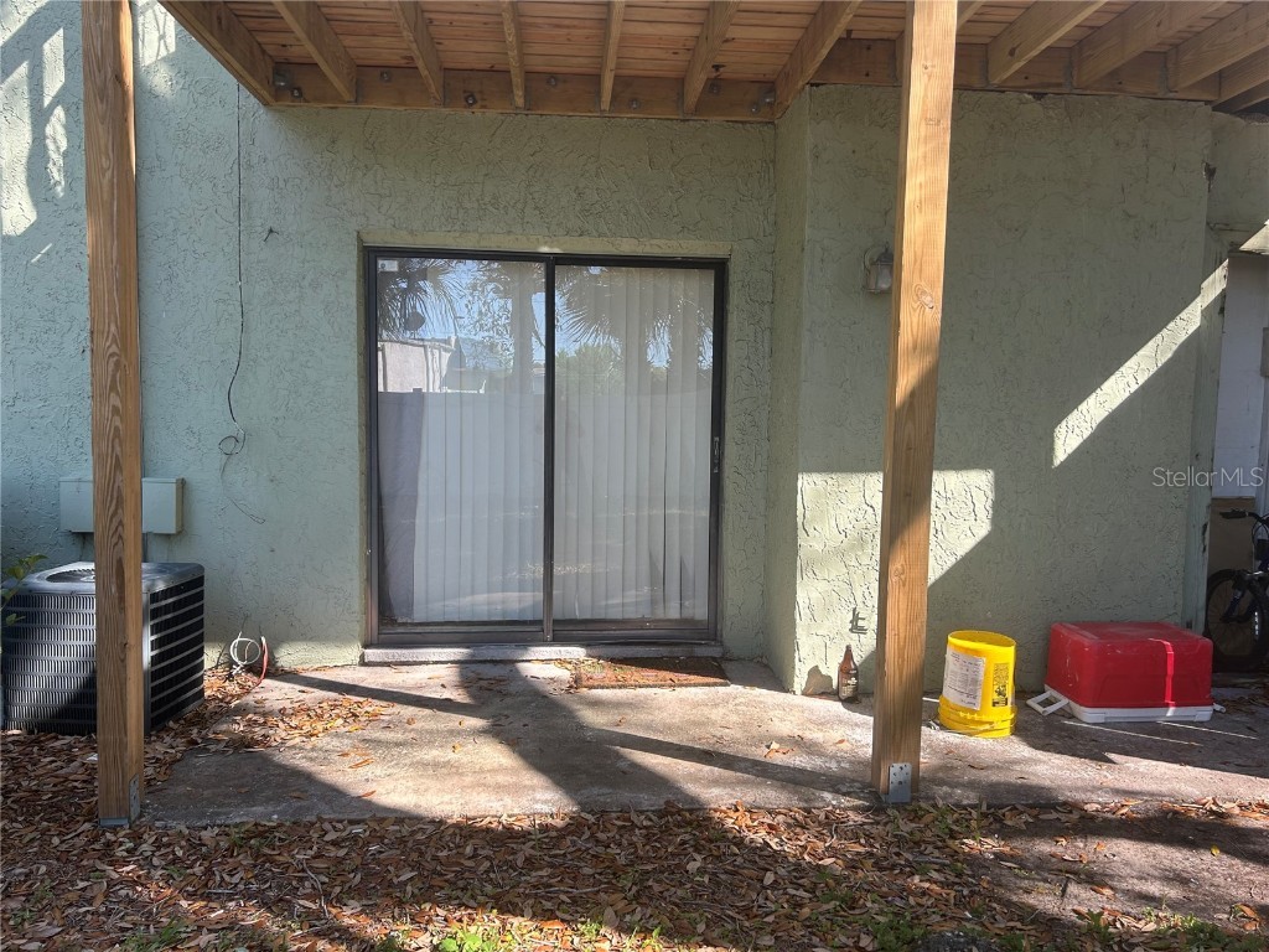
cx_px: 634
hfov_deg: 67.3
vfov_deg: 53.1
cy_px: 476
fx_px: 953
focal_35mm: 26
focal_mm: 5.7
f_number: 1.5
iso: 50
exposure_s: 1/670
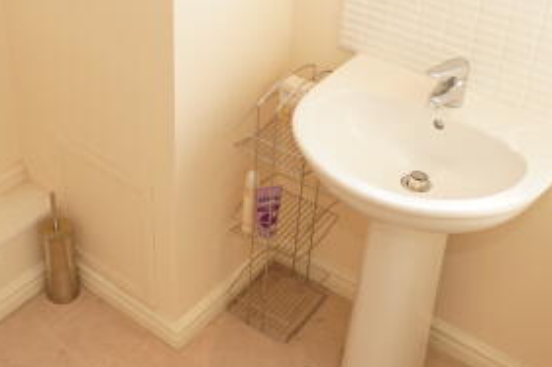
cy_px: 72
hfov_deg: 38.1
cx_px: 147
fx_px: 782
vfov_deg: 26.0
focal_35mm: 51
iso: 100
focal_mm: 14
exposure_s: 1/250
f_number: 2.8
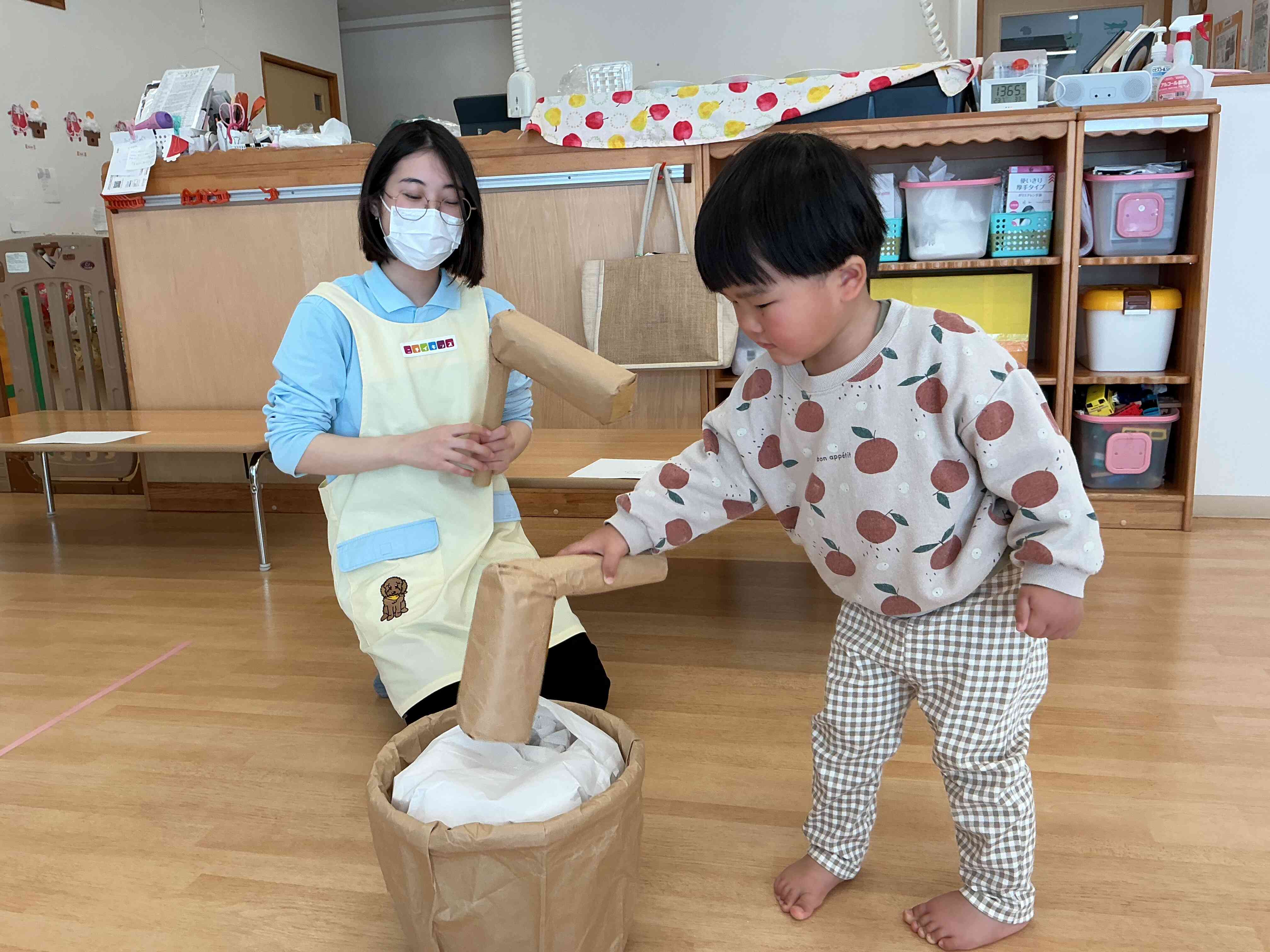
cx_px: 635
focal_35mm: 29
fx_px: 1064
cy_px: 476
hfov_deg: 61.7
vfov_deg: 48.2
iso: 25
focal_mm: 3
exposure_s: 1/120
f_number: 1.8
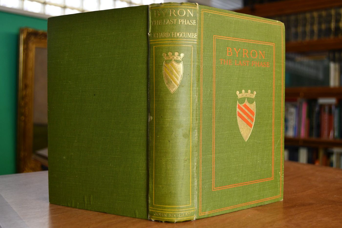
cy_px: 114
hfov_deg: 49.6
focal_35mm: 39
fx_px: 370
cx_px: 171
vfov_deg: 34.2
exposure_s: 1/125
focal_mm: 26
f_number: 4
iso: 1000
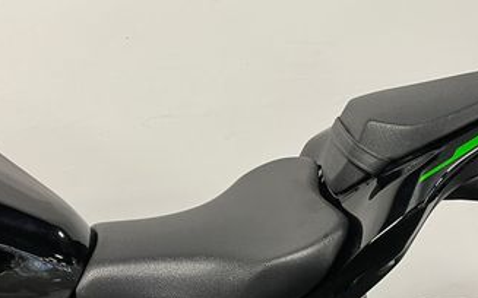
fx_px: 703
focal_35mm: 54
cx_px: 344
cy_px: 164
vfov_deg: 23.9
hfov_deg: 36.9
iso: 80
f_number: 1.6
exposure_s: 1/50
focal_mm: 5.1
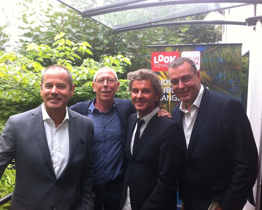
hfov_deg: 49.1
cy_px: 104
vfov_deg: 40.1
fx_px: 287
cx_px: 122
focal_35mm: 37
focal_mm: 3.85
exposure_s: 1/24
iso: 80
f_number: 2.8
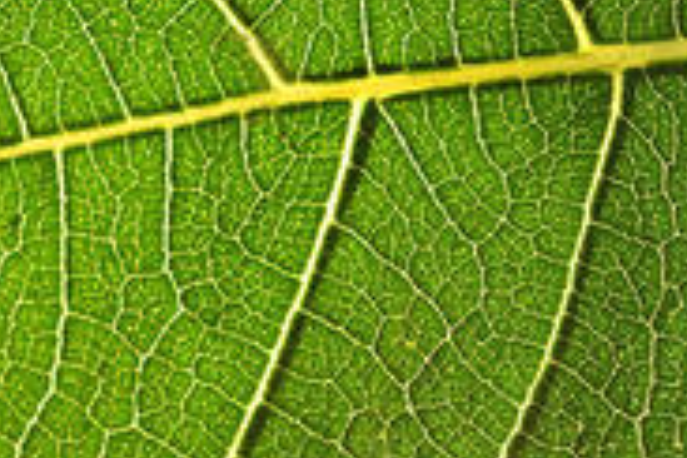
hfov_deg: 14.1
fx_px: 2633
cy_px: 161
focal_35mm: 138
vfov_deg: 9.9
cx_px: -263
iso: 320
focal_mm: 28
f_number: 10
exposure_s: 1/40
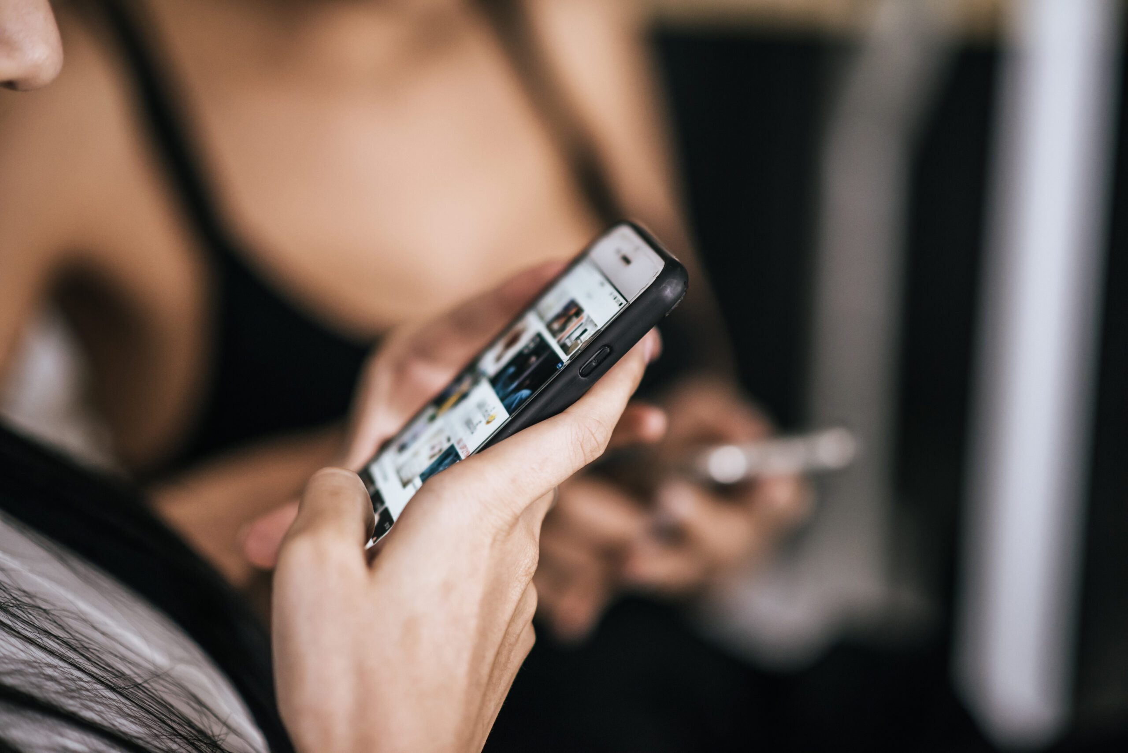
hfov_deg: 23.9
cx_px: 564
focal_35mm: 85
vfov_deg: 16.1
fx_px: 2664
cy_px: 376
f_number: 1.8
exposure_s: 1/160
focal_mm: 85
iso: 2000
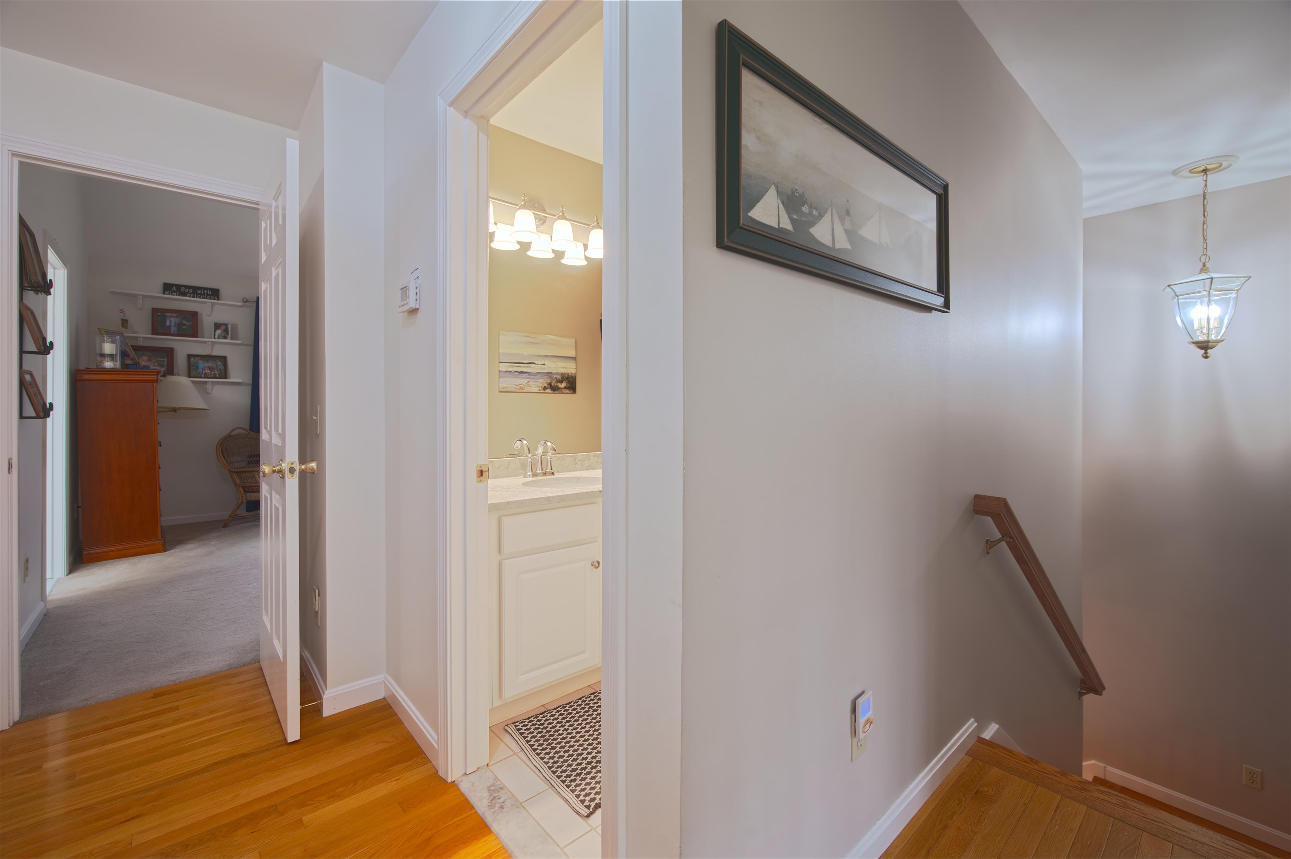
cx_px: 646
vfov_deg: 77.2
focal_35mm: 15
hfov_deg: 100.4
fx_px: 537
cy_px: 430
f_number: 7.1
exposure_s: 1/2.5
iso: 250
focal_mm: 15
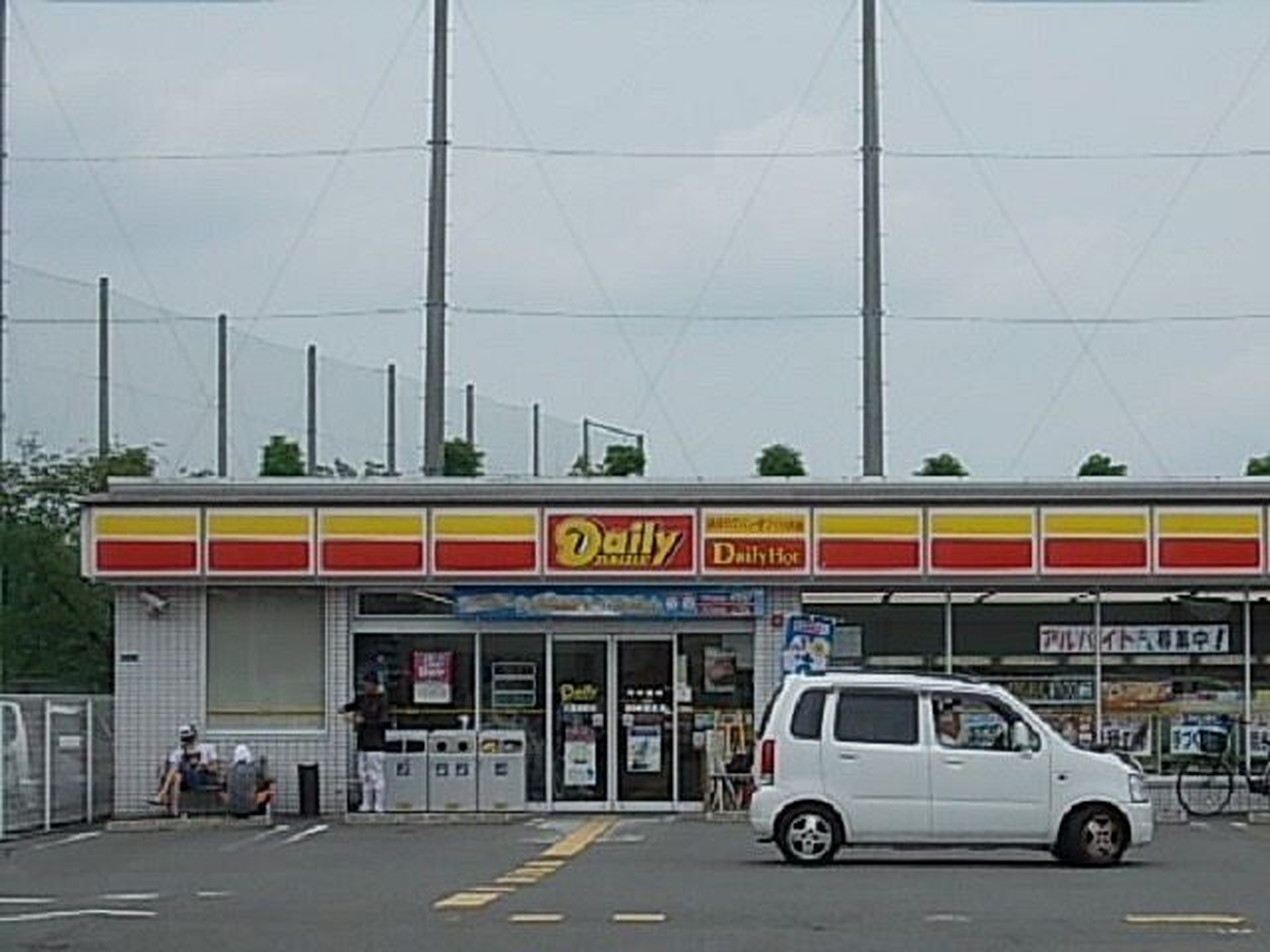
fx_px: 2605
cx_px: 635
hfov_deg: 27.4
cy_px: 476
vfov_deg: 20.7
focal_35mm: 71
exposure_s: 1/160
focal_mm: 10
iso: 80
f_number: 8.6
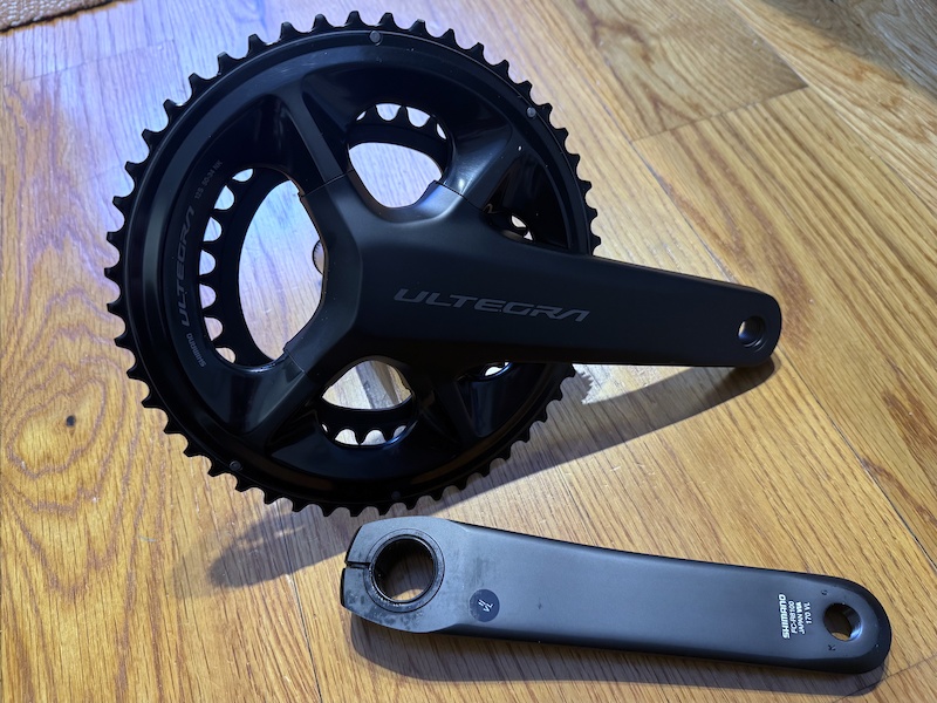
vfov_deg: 56.8
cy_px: 352
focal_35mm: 24
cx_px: 468
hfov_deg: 71.6
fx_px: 650
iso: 400
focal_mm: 6.76
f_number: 1.78
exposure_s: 1/60
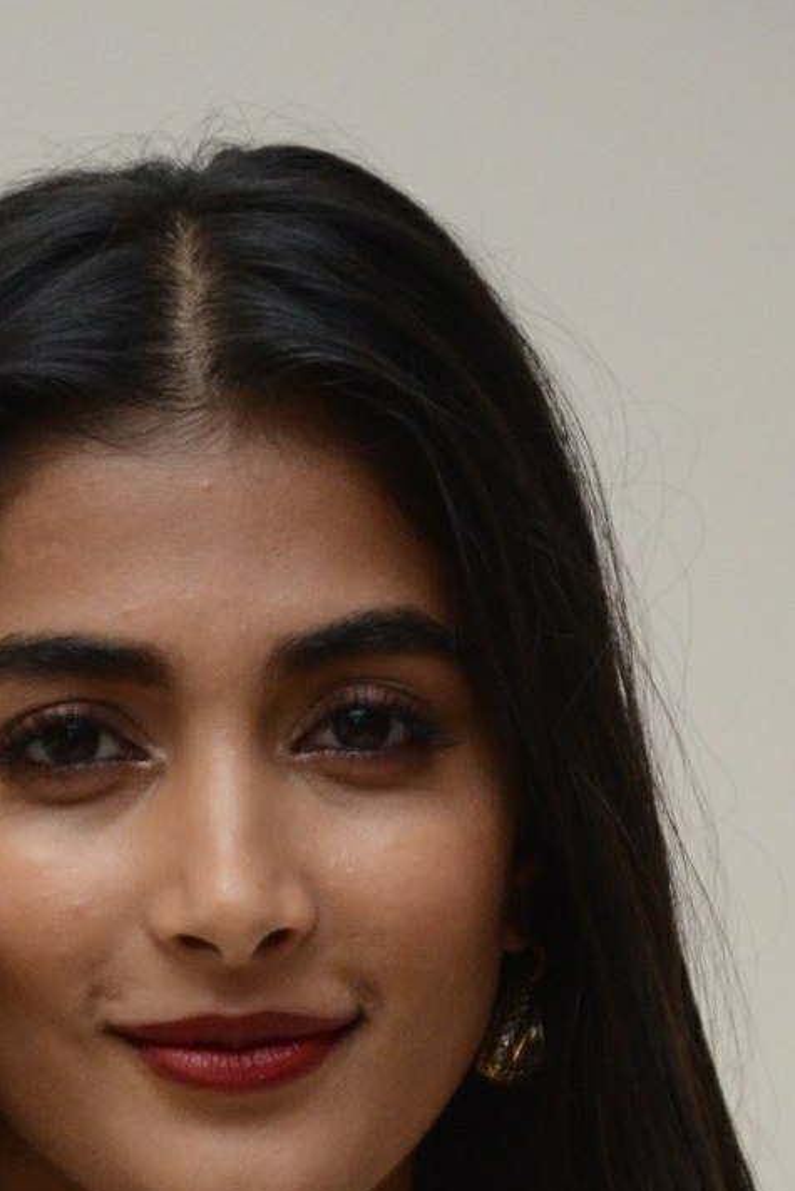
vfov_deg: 6.8
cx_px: 288
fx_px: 9932
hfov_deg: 4.6
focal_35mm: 300
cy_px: 1188
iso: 2000
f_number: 6.3
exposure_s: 1/125
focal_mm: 90
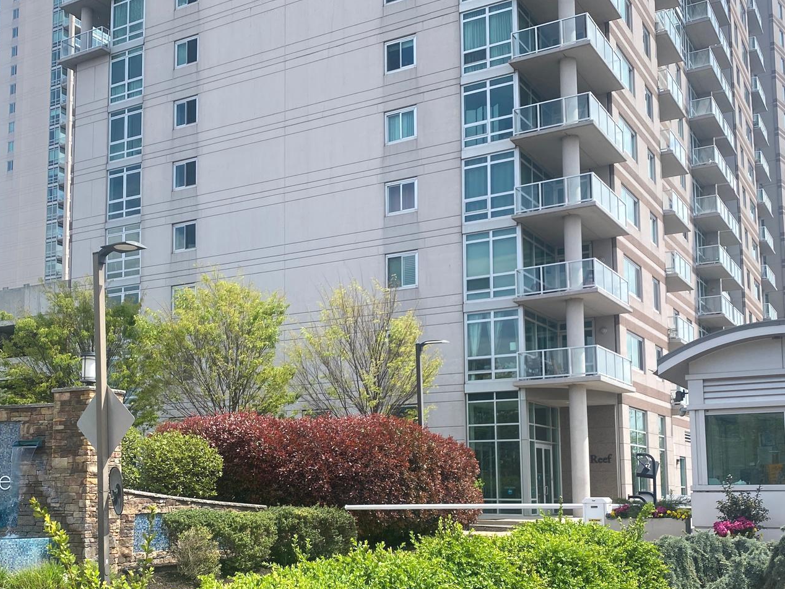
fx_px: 952
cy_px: 395
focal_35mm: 42
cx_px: 319
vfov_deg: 34.0
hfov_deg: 44.6
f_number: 1.8
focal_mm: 4.25
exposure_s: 1/2183
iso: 32
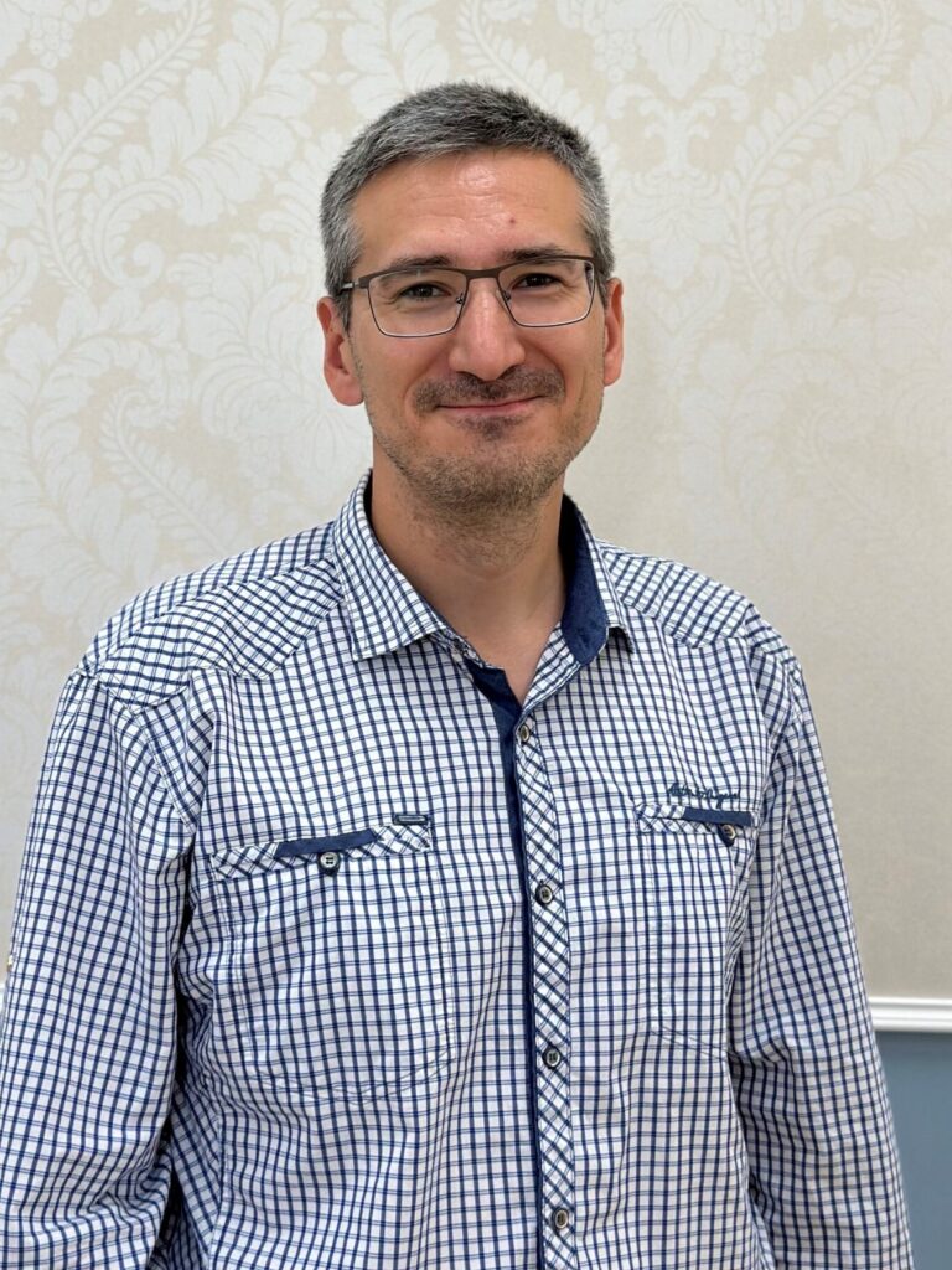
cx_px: 476
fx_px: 1760
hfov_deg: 30.3
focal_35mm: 48
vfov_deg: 39.7
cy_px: 635
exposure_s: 1/121
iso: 80
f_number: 1.78
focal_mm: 6.86
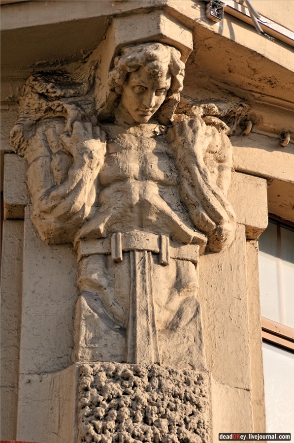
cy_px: 222
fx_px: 2213
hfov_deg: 7.6
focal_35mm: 180
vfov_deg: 11.4
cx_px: 147
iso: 320
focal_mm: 120
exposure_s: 1/1000
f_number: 7.1
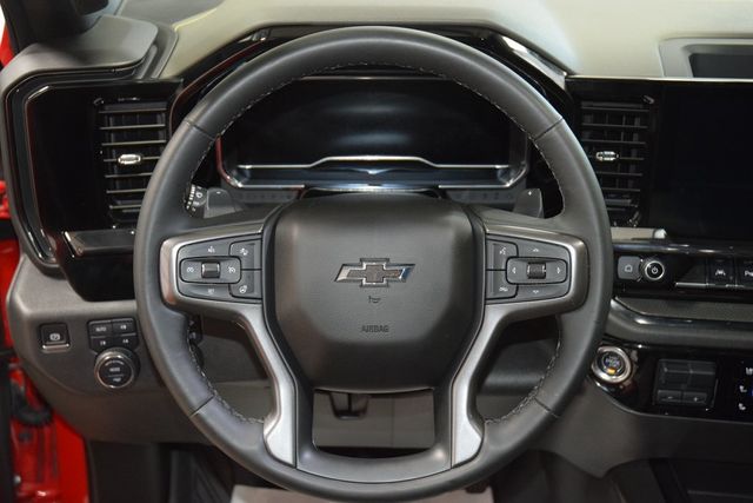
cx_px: 376
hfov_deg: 42.3
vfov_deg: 29.0
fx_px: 973
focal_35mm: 46
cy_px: 252
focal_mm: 31
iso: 2800
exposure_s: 1/40
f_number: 4
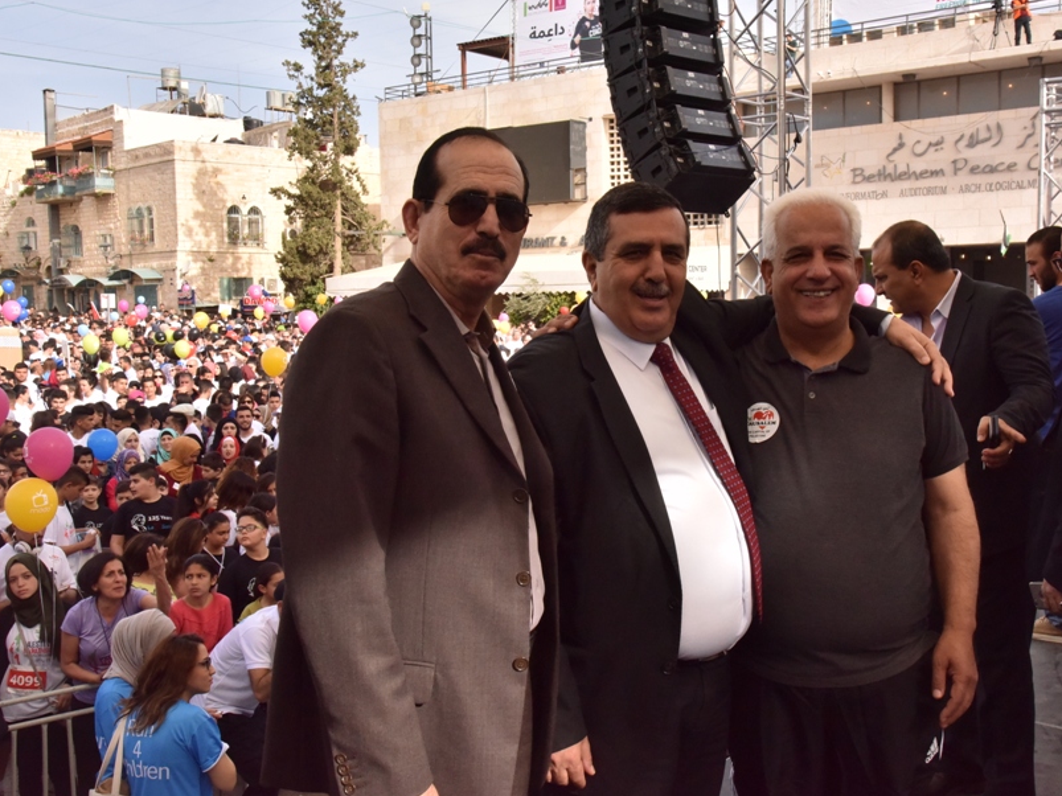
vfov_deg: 37.7
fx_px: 1166
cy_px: 375
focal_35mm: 38
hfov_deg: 48.9
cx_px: 583
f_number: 16
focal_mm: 31
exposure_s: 1/1000
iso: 2500
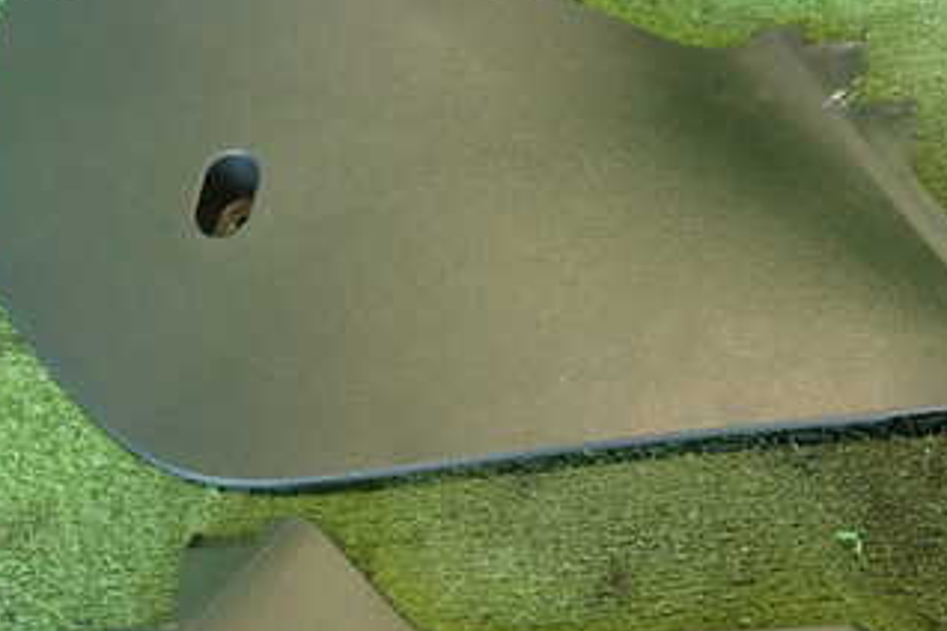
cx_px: 476
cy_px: 551
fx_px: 1289
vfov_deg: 26.7
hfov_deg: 40.3
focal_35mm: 49
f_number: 2
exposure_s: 1/30
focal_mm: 4.5
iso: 250
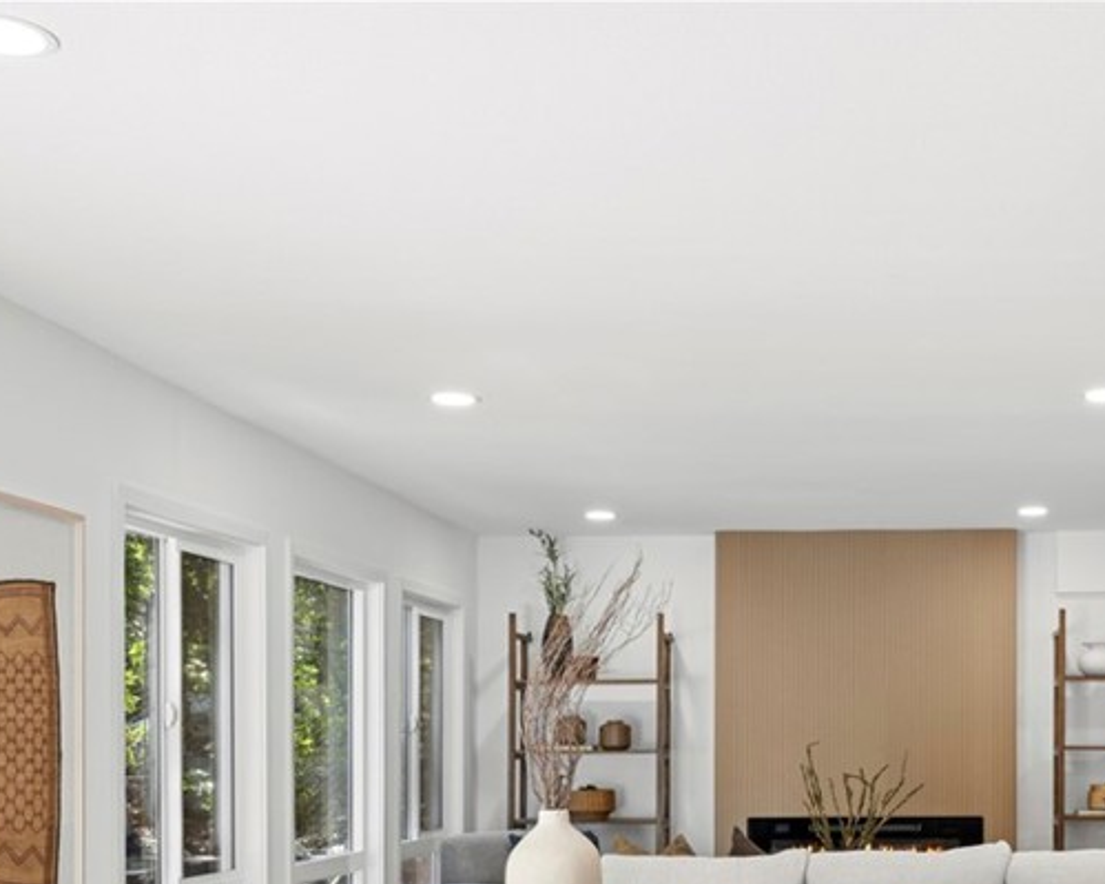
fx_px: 1635
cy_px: 752
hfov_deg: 36.1
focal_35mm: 50
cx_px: 890
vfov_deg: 29.3
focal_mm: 26
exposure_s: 1/10
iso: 125
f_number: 9
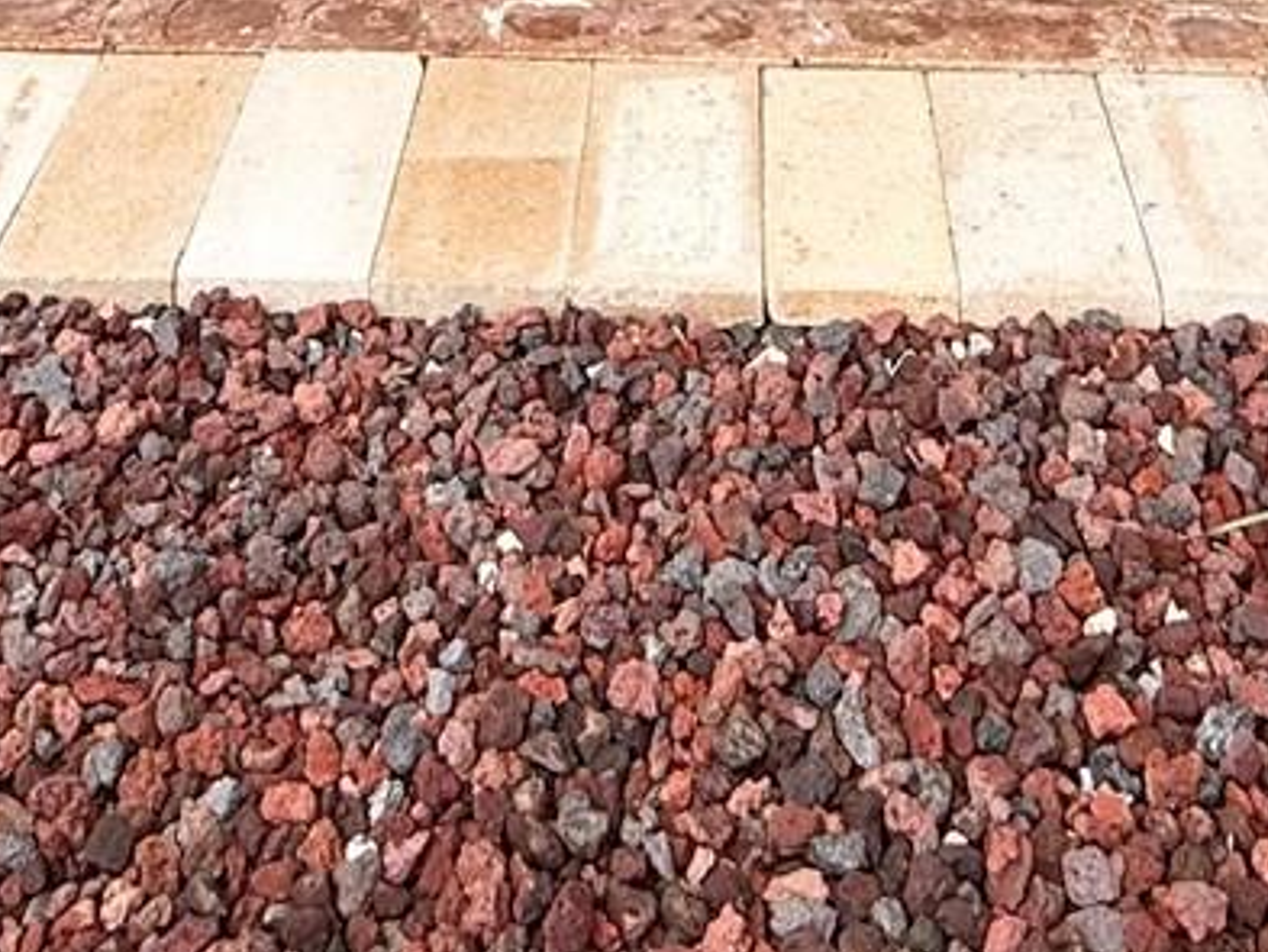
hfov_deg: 33.8
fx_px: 2089
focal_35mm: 57
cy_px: -910
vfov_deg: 18.2
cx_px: 658
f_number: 2.2
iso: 64
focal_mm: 2.22
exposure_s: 1/430
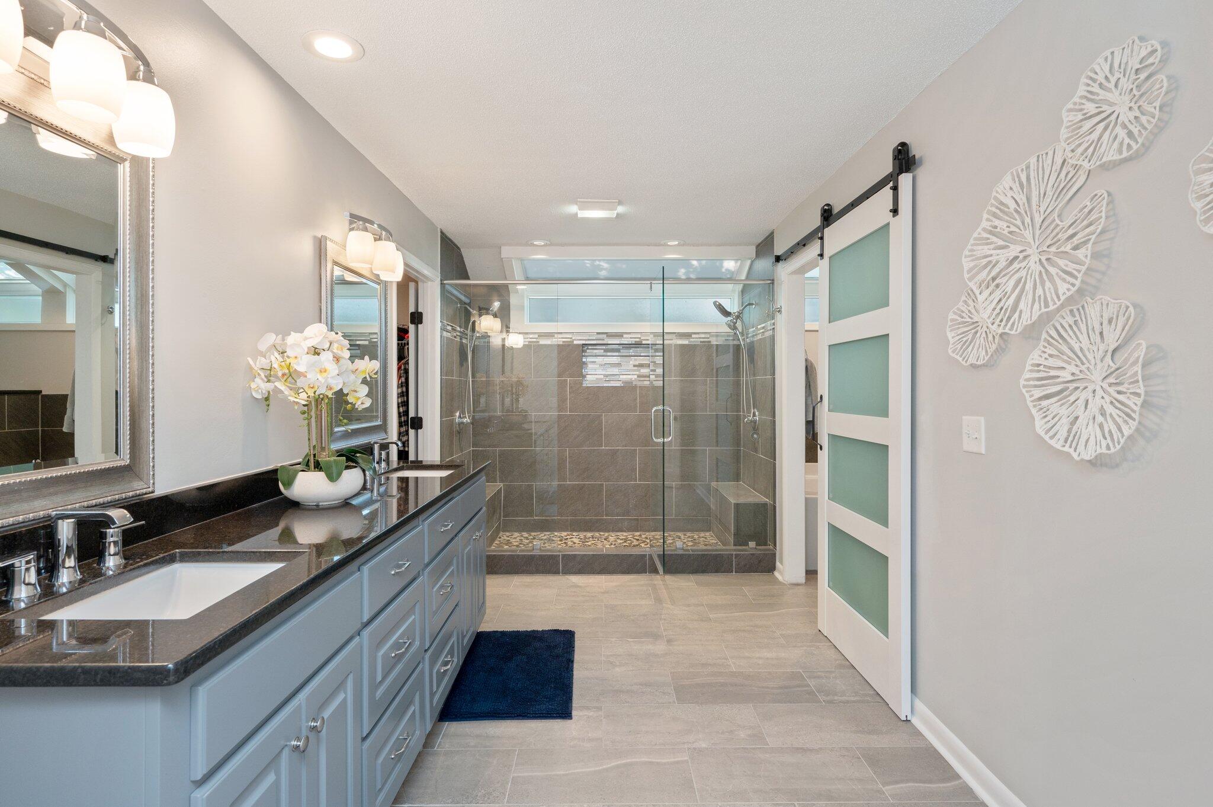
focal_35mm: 18
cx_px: 606
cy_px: 404
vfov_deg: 65.9
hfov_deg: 88.5
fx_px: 623
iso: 400
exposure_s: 1/25
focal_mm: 18.5
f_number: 8
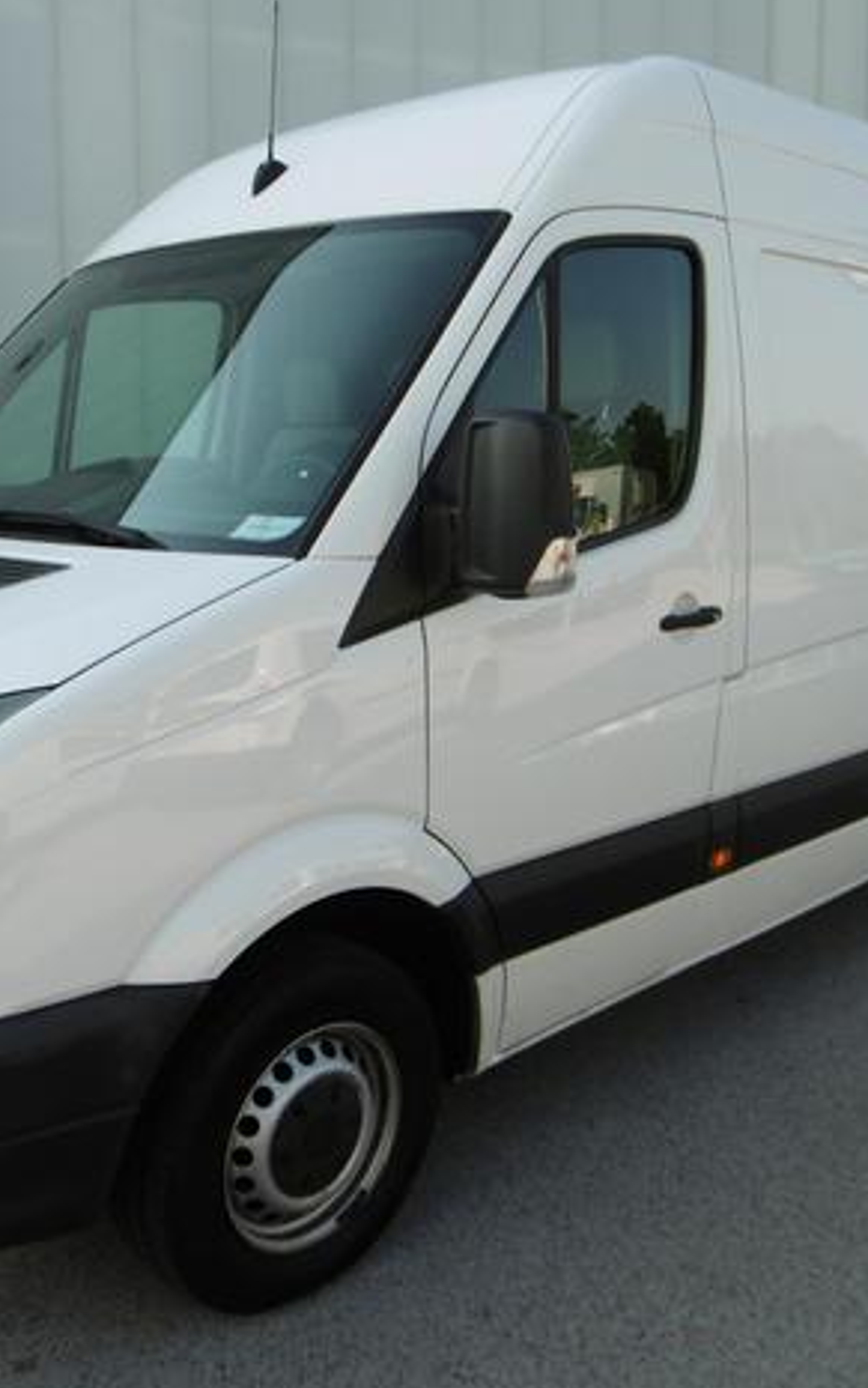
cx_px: 379
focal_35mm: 35
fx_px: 1323
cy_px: 693
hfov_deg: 36.3
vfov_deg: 55.3
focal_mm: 4.3
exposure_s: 1/500
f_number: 3.1
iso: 100
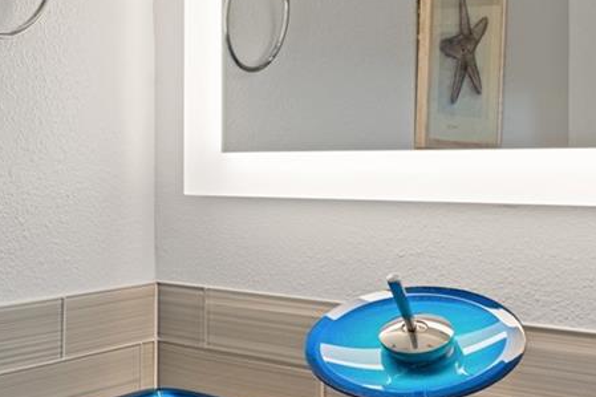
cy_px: 158
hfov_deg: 31.4
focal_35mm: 57
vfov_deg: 23.7
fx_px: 943
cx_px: -49
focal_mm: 16
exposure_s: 1/1.67
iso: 100
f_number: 9
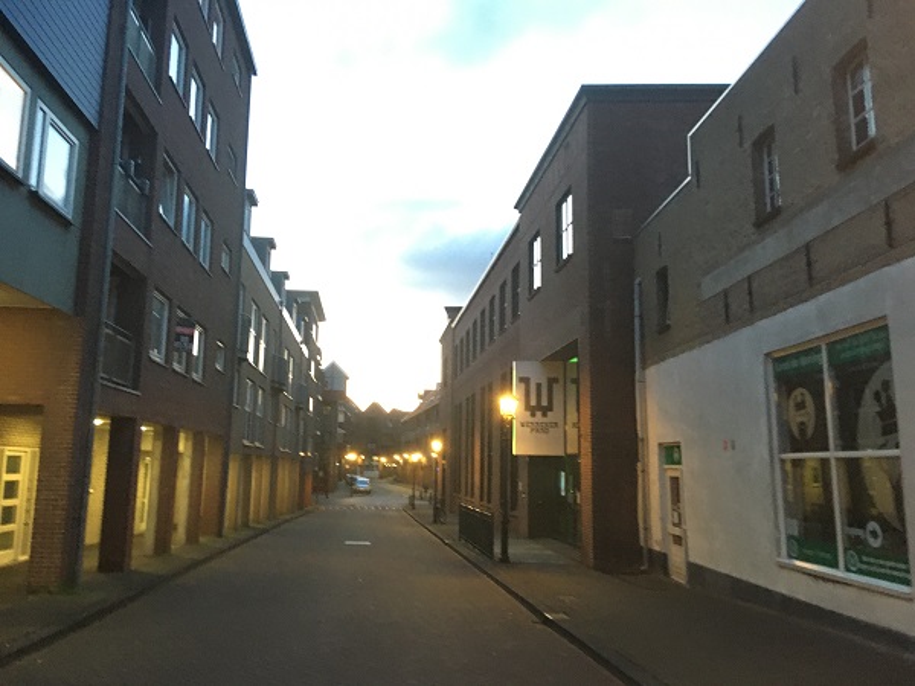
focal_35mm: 29
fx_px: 767
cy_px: 343
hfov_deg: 61.7
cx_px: 458
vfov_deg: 48.2
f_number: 2.2
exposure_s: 1/17
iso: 500
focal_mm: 4.15
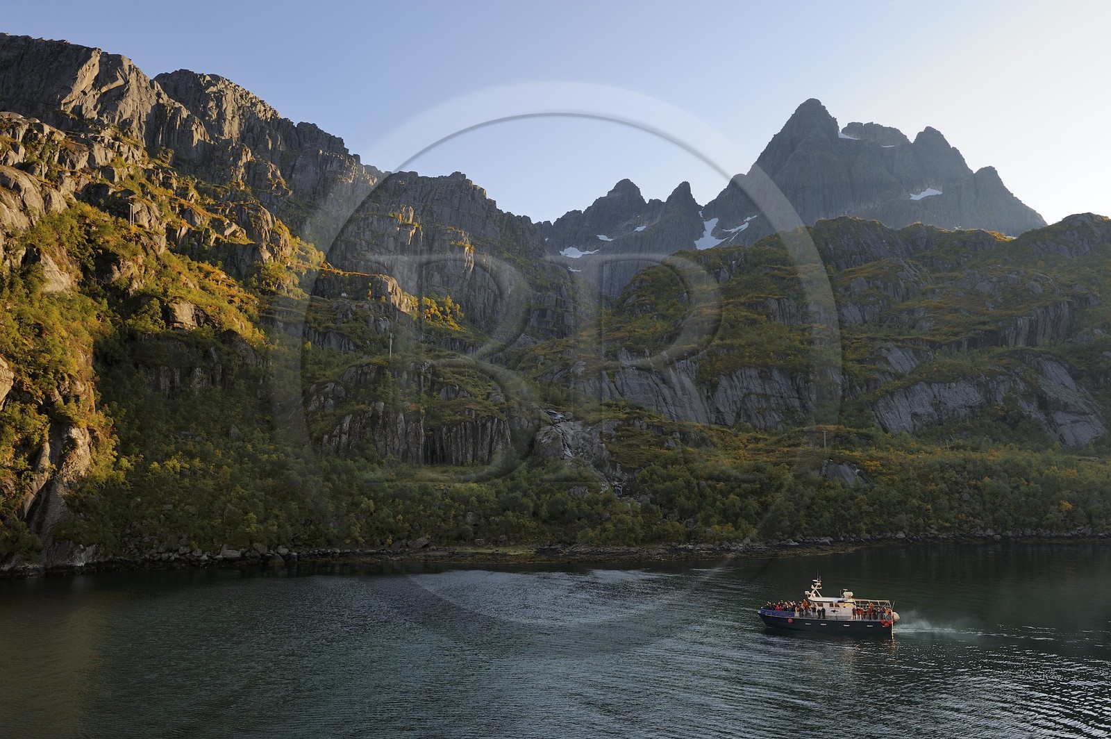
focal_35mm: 32
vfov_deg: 41.0
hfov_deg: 58.8
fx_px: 987
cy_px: 370
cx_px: 556
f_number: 7.1
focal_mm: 32
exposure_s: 1/160
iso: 200
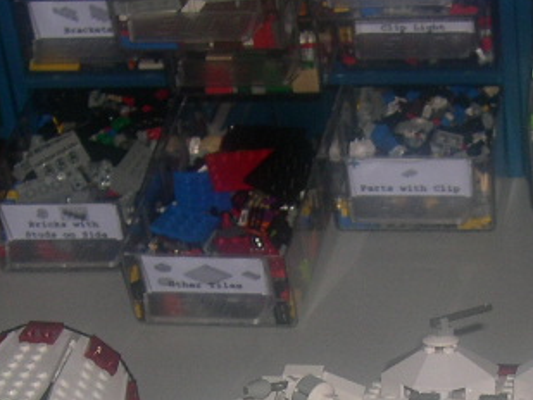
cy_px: 512
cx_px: 395
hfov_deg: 15.6
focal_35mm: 126
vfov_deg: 11.5
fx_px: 1941
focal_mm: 8
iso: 100
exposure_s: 1/60
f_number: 2.8
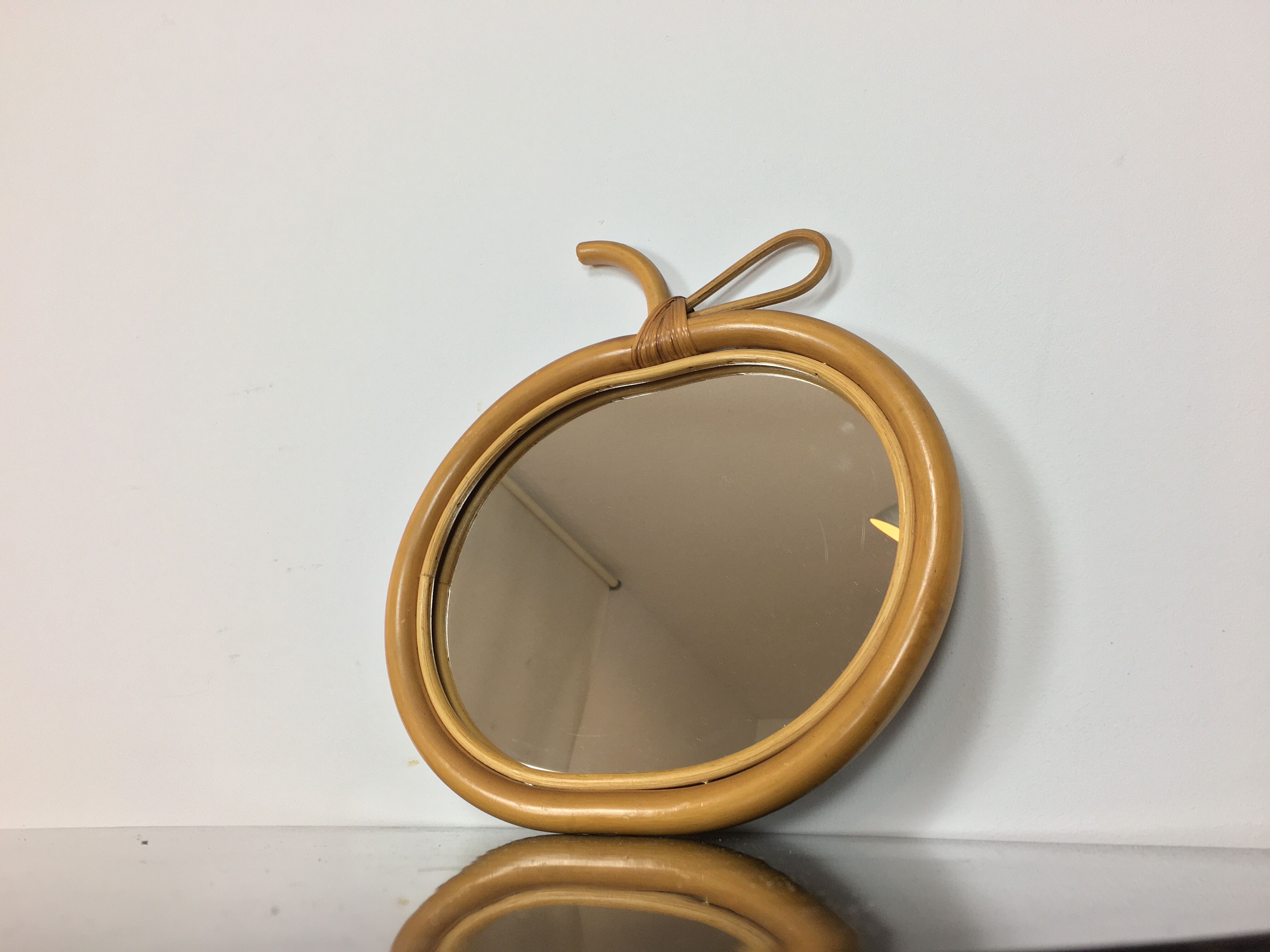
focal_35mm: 29
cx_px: 635
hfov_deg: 61.7
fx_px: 1064
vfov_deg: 48.2
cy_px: 476
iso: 32
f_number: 2.2
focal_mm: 4.15
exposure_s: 1/33
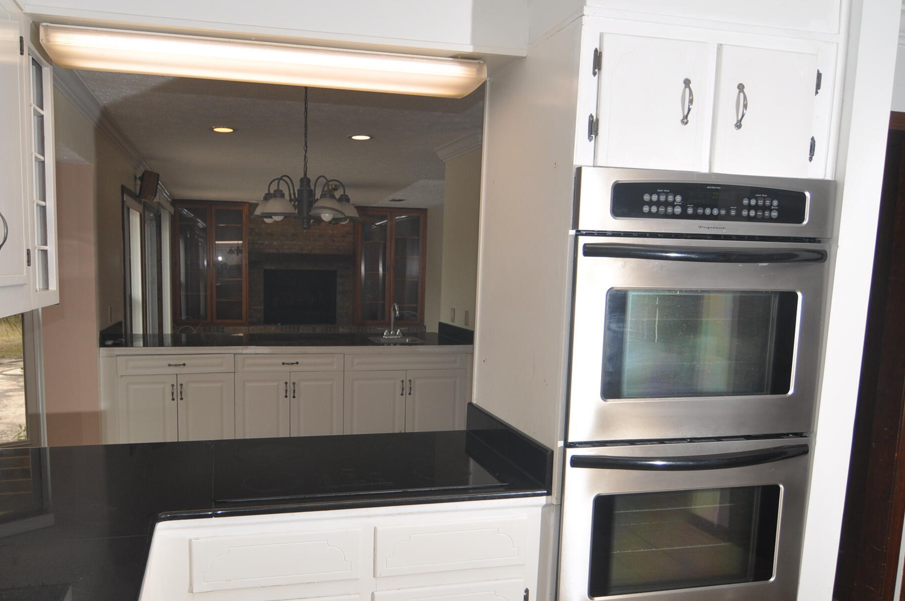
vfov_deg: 48.3
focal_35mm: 27
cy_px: 348
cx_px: 377
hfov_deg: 67.8
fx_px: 668
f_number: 4.5
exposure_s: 1/200
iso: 250
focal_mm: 15
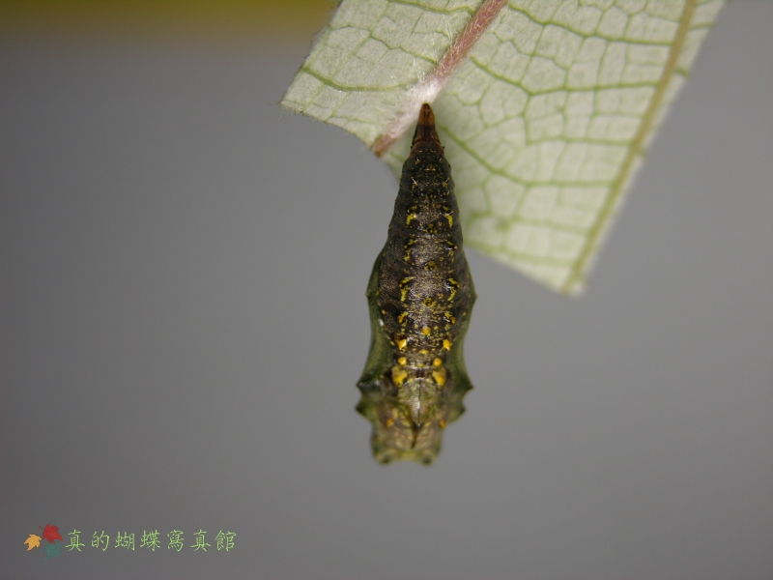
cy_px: 290
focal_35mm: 110
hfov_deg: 17.9
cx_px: 386
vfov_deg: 13.5
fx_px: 2456
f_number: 3.7
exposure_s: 1/49.3
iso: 50
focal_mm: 27.3
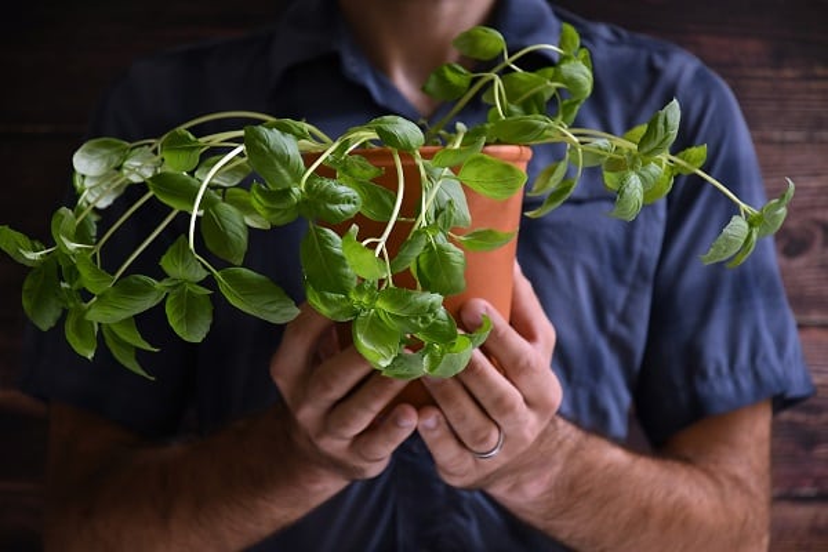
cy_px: 276
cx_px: 414
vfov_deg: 12.7
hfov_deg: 18.9
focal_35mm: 108
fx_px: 2484
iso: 1000
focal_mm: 72
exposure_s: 1/125
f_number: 4
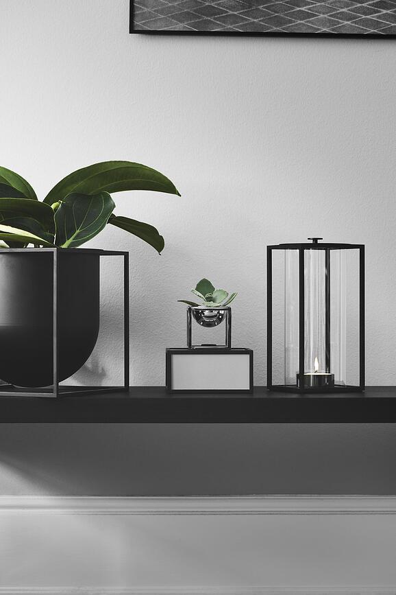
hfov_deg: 13.0
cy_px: 298
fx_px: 1732
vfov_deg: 19.5
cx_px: 198
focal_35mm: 105
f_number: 9
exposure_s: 8
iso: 100
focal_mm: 105
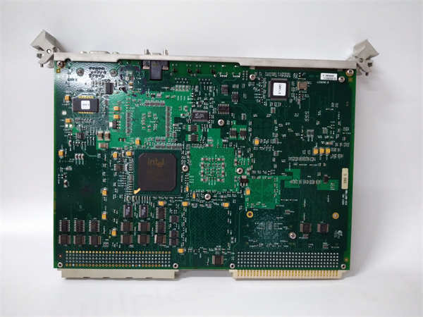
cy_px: 158
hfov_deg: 65.3
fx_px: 330
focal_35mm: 27
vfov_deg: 51.4
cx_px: 212
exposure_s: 1/33
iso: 782
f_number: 2
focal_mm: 3.79
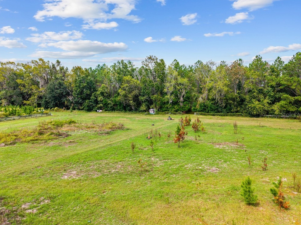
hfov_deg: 69.4
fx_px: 217
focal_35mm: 25
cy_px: 114
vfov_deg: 54.9
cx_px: 153
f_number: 1.8
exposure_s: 1/3000
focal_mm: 8.67
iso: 210
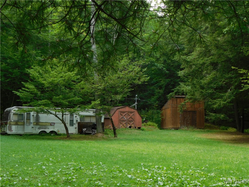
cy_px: 94
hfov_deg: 32.7
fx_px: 424
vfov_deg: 24.8
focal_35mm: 59
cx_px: 124
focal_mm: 10.4
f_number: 4
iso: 125
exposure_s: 1/160
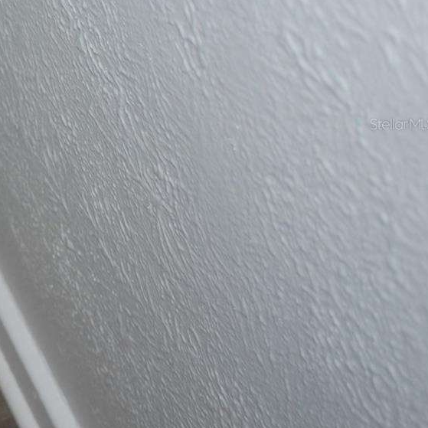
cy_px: 124
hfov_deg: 16.9
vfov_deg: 18.2
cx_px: -175
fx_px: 1329
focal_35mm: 95
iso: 200
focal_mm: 26
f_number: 4.2
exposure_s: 1/60
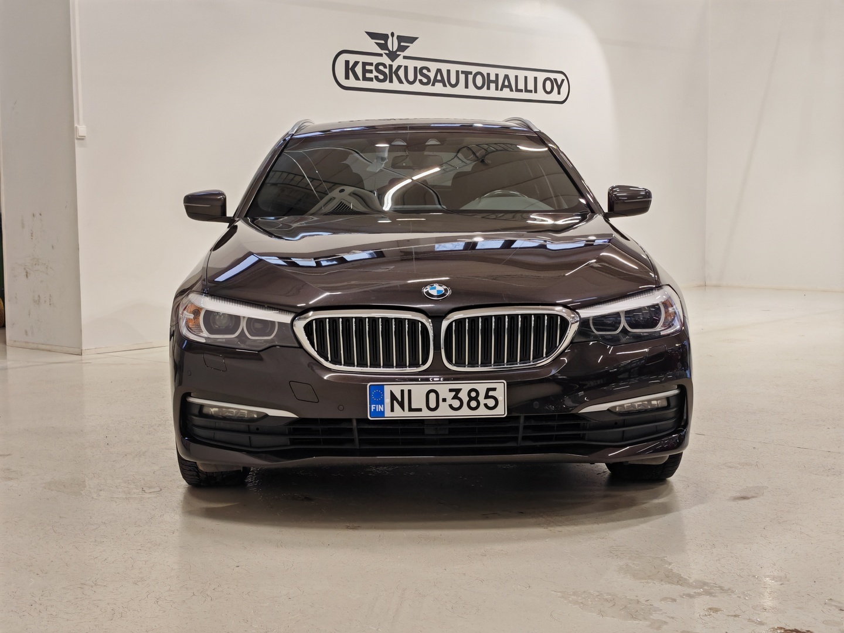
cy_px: 316
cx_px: 422
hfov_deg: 35.5
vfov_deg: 27.0
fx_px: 1317
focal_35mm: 54
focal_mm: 5.4
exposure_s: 1/100
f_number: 1.6
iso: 125
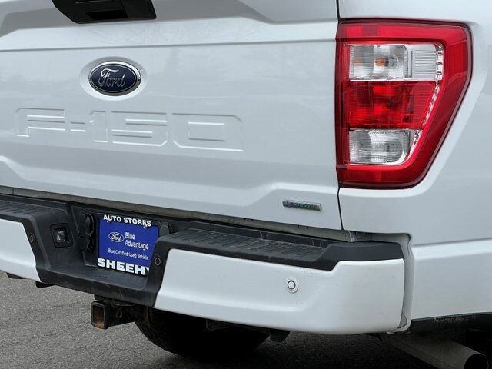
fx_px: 1094
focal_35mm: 77
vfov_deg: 19.1
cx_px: 246
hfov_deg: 25.3
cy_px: 184
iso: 32
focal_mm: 9
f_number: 2.8
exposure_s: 1/440
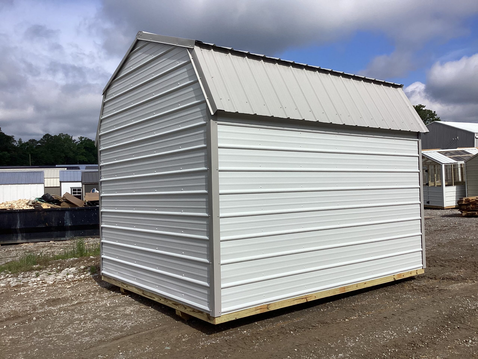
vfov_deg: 45.4
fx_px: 428
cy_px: 180
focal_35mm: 31
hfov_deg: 58.4
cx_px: 239
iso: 25
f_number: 2.4
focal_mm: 3.3
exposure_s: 1/3401
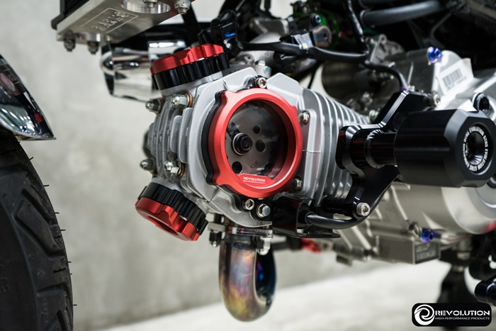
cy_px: 166
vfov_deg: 37.9
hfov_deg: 54.4
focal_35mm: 35
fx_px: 482
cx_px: 248
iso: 400
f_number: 4
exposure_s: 1/40
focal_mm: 35
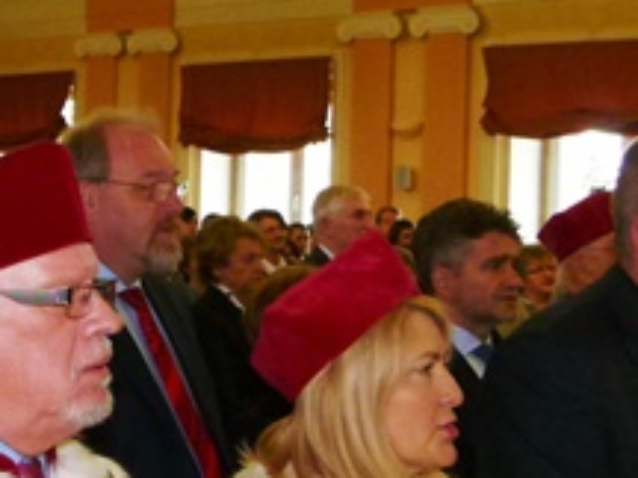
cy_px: 150
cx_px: -189
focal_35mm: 95
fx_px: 1751
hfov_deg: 19.1
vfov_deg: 15.5
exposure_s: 1/60
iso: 250
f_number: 3
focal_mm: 5.8
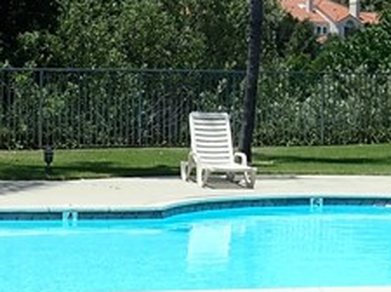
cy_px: 36
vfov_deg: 12.9
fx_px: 1286
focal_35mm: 114
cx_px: 388
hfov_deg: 16.9
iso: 100
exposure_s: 1/250
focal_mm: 4.5
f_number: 8
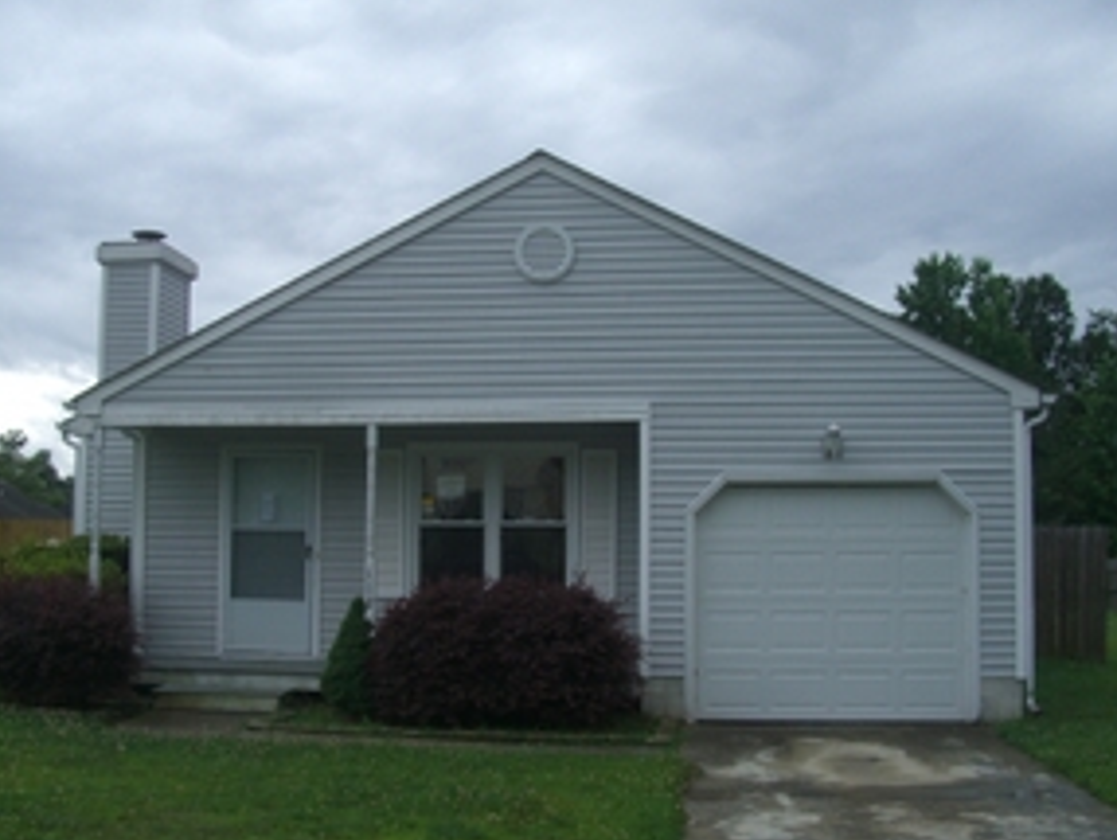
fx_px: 1486
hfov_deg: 41.2
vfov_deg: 31.6
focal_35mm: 46
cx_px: 516
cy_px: 449
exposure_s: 1/250
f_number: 5.6
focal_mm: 7.9
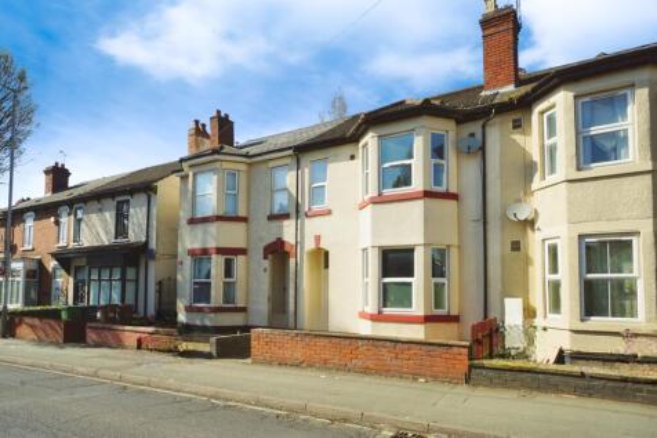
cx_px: 328
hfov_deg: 81.2
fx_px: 383
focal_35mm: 21
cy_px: 219
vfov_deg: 59.5
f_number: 11
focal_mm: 14
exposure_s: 1/125
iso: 100
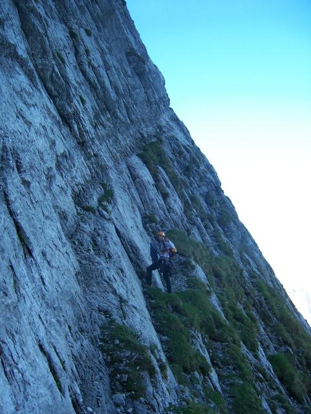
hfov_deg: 39.7
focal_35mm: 36
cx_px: 156
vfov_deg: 51.3
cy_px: 207
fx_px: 431
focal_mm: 6
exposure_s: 1/200
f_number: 2.8
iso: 80
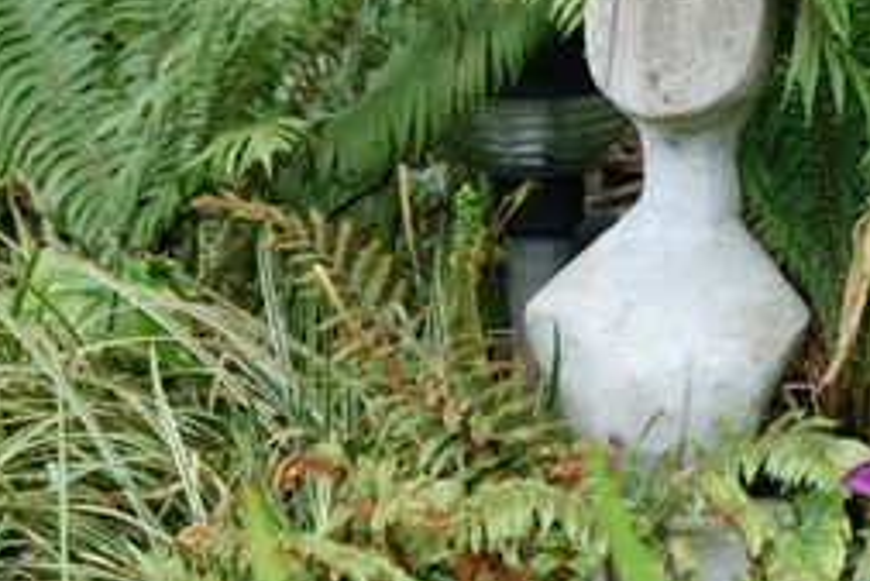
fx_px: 6021
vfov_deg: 5.5
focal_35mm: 249
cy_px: 222
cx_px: 732
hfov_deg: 8.2
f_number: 5.6
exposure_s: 1/100
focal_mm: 70
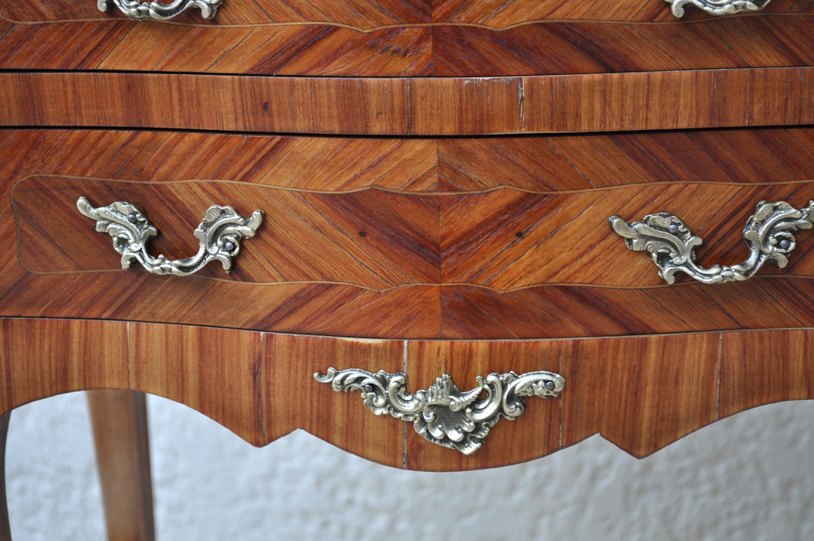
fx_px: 1863
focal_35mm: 82
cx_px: 407
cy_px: 270
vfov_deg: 16.5
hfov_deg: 24.6
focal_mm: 55
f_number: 5.6
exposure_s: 1/100
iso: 400
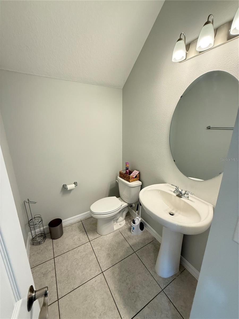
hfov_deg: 85.7
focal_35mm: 14
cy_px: 160
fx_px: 129
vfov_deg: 102.1
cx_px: 120
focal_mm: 2.22
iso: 320
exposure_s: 1/120
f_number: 2.2
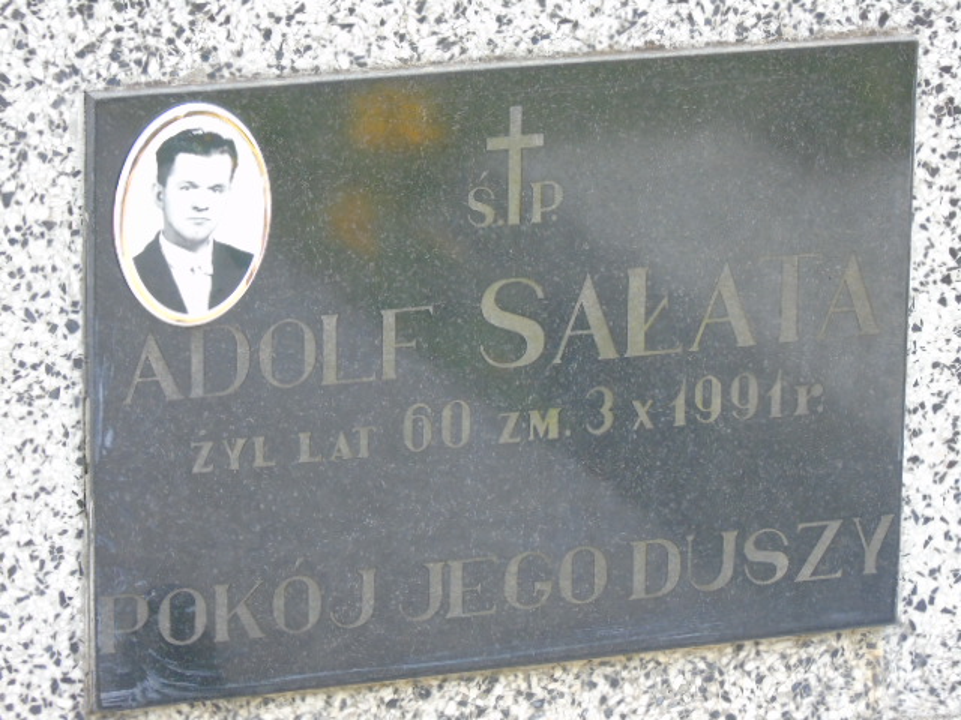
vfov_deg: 7.0
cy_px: 360
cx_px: 480
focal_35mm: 212
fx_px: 5885
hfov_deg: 9.3
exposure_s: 1/60
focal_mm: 38
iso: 400
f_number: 4.7
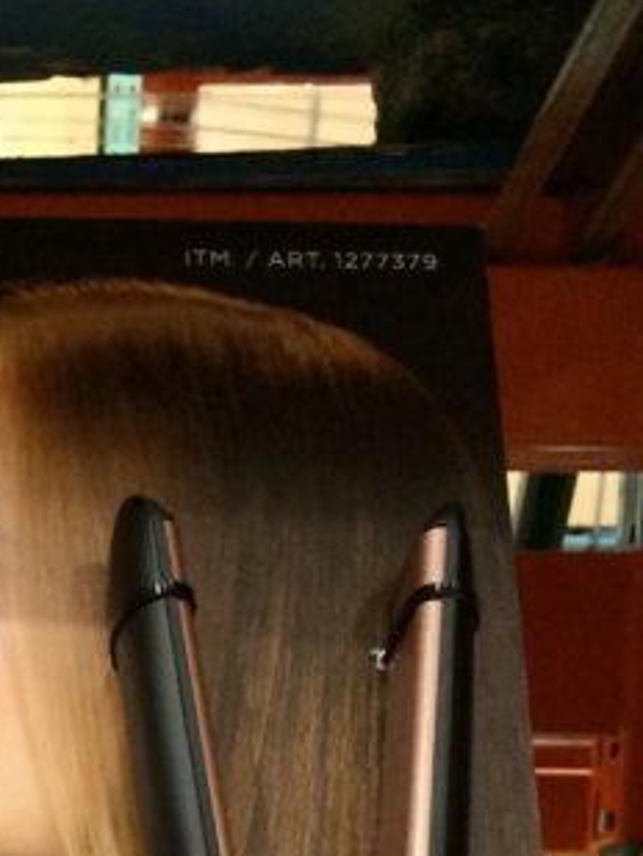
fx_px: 2376
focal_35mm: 96
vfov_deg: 18.5
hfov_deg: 14.4
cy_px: 1208
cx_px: -330
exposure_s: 1/30
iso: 125
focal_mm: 4.15
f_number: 2.2
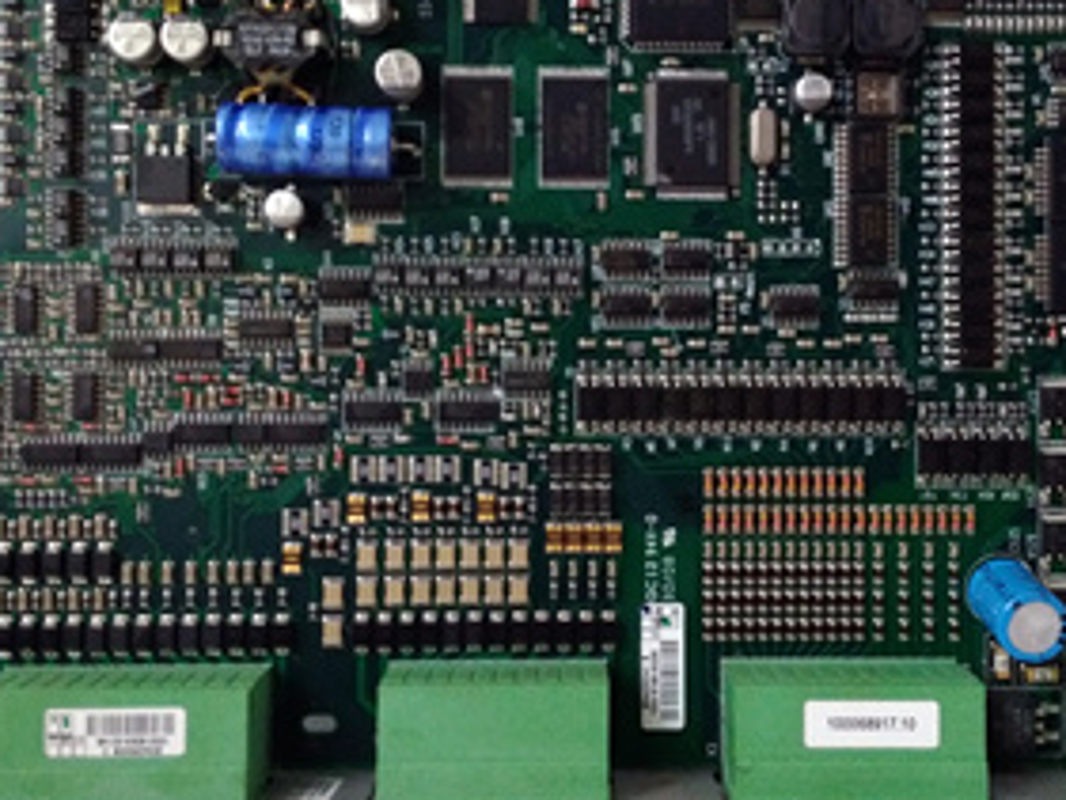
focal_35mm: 48
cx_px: 626
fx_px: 1479
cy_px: 320
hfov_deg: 39.5
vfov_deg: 30.2
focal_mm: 3.79
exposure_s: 1/33
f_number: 2
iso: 759
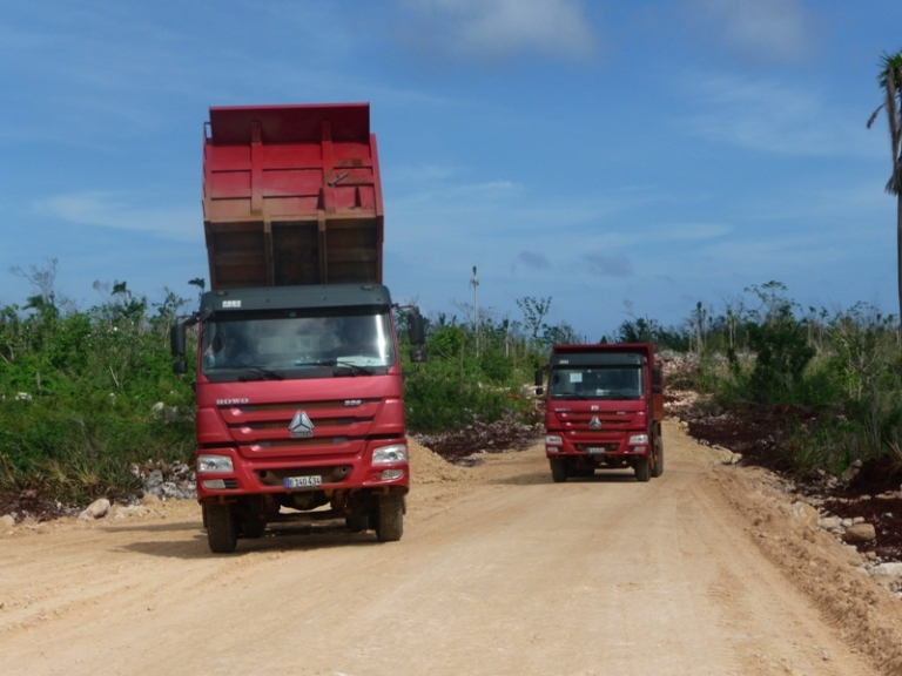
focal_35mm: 67
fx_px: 1746
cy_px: 338
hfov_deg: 29.0
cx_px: 451
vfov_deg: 21.9
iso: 100
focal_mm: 11.3
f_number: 11
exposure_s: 1/320
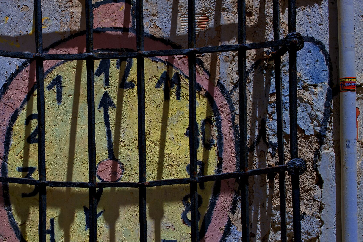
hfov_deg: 34.6
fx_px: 575
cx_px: 109
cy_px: 154
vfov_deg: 23.7
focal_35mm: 57
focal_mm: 40
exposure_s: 1/250
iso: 100
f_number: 14
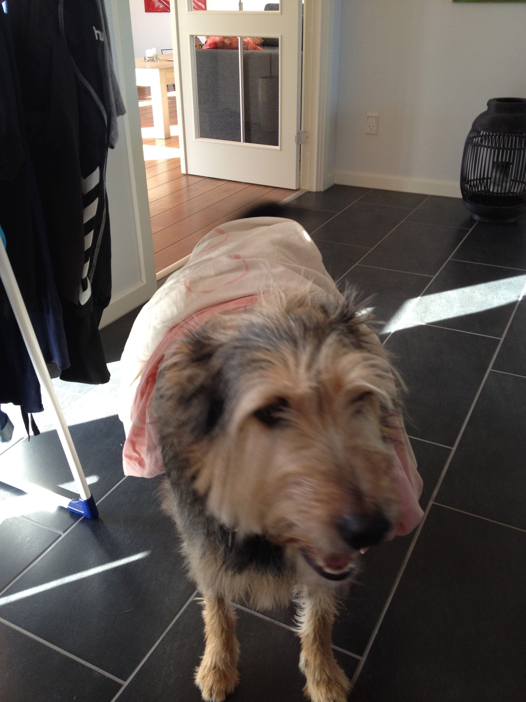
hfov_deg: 40.7
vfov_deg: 52.6
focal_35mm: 35
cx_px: 263
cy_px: 351
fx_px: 709
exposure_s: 1/40
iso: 64
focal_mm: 4.28
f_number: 2.4
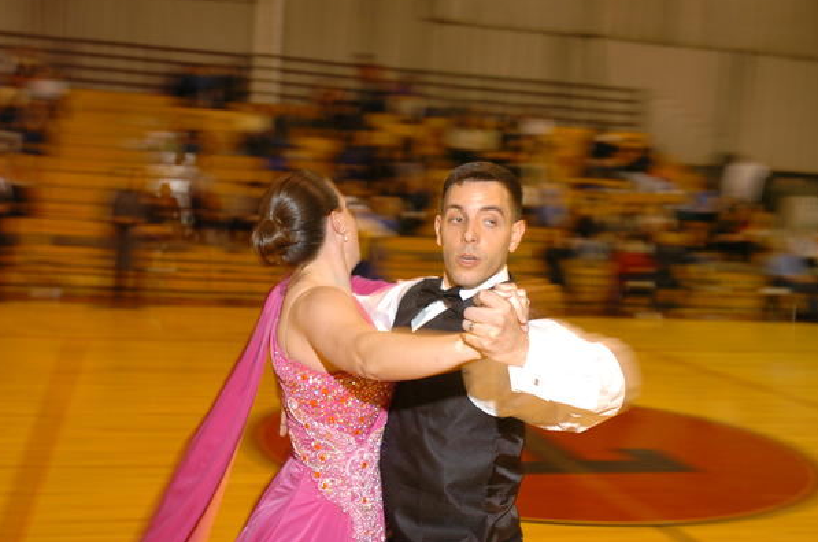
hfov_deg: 43.7
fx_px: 1021
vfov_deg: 29.8
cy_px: 270
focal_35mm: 45
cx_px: 422
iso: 320
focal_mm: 28
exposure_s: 1/25
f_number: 4
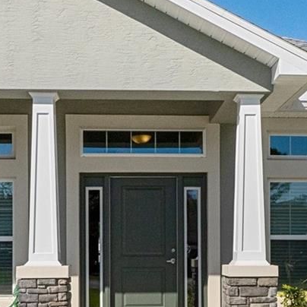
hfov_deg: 26.2
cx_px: 172
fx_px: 659
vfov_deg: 25.4
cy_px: 276
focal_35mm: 66
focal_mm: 13
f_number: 8
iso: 800
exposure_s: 1/2000
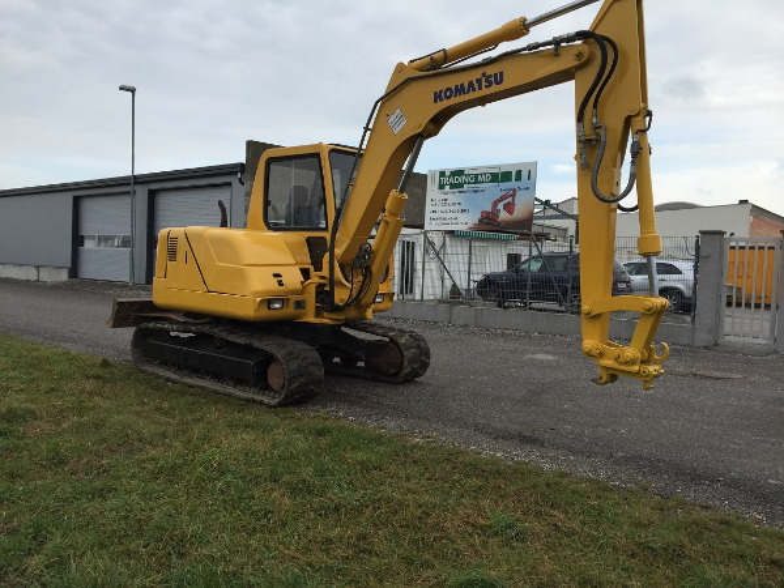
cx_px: 392
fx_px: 657
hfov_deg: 61.7
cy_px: 294
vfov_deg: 48.2
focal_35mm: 29
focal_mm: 4.15
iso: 32
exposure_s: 1/824
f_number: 2.2
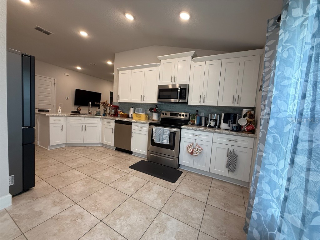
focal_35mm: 14
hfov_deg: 102.1
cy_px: 120
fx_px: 129
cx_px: 160
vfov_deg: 85.7
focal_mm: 2.22
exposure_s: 1/120
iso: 250
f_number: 2.2
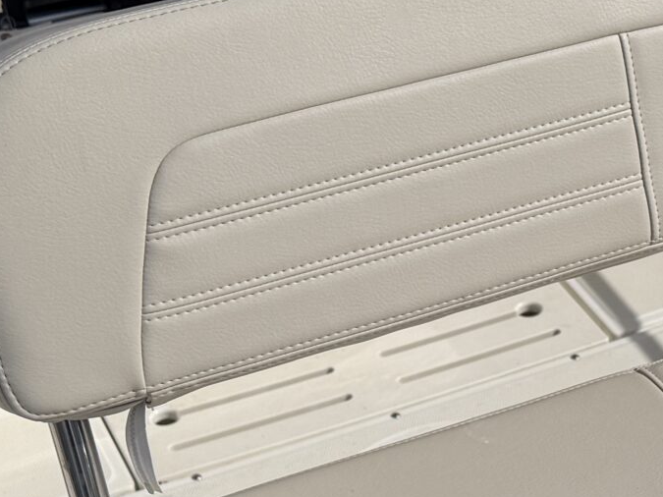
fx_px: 1743
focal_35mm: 91
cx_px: 670
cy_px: 463
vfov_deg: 16.0
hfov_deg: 20.8
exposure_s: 1/17544
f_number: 1.78
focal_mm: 6.76
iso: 80
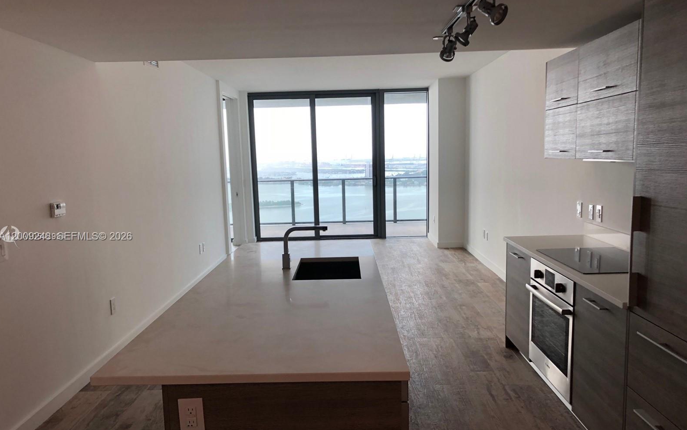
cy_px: 237
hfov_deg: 62.9
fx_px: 562
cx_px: 344
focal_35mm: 30
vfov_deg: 41.8
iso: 40
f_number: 1.8
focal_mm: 4
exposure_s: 1/120
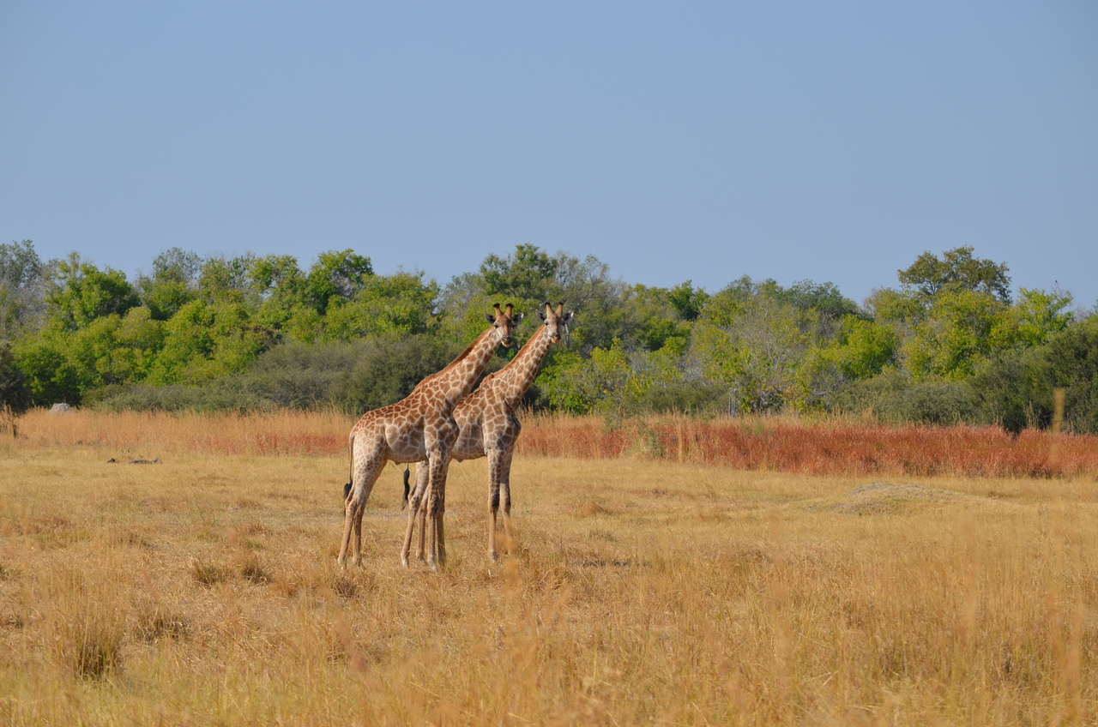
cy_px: 364
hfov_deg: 9.2
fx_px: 6849
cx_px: 549
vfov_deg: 6.1
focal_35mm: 225
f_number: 7.1
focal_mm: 150
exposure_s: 1/800
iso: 200
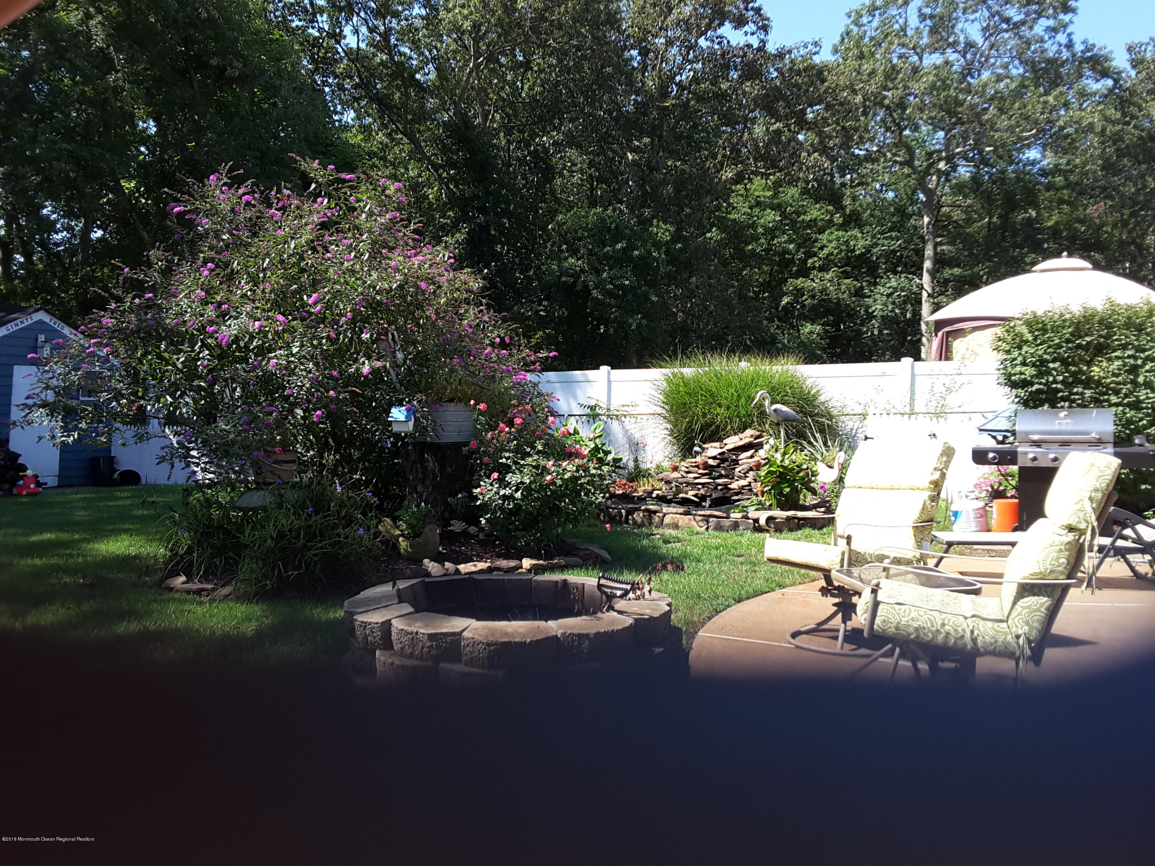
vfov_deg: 45.4
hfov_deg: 58.4
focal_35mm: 31
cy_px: 433
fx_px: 1034
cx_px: 578
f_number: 1.9
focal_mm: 2.9
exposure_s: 1/445
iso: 40
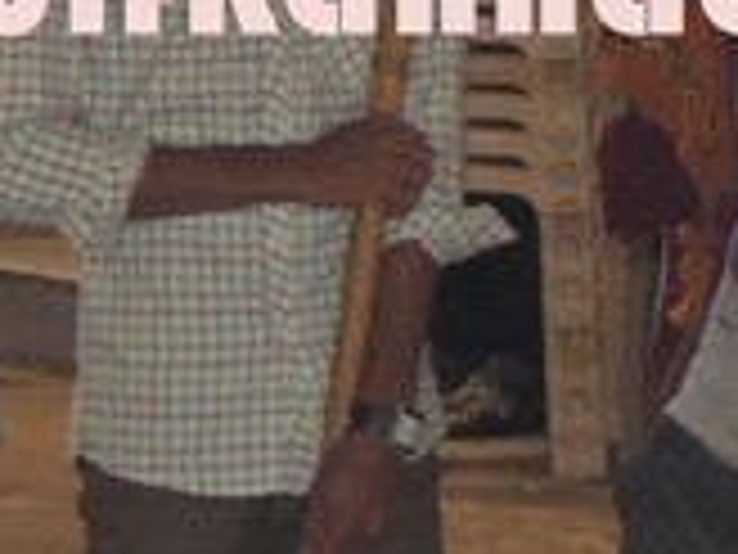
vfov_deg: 2.2
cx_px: 648
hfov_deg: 3.0
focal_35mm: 663
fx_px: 14135
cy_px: -302
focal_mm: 30.3
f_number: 4.5
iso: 800
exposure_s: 1/60
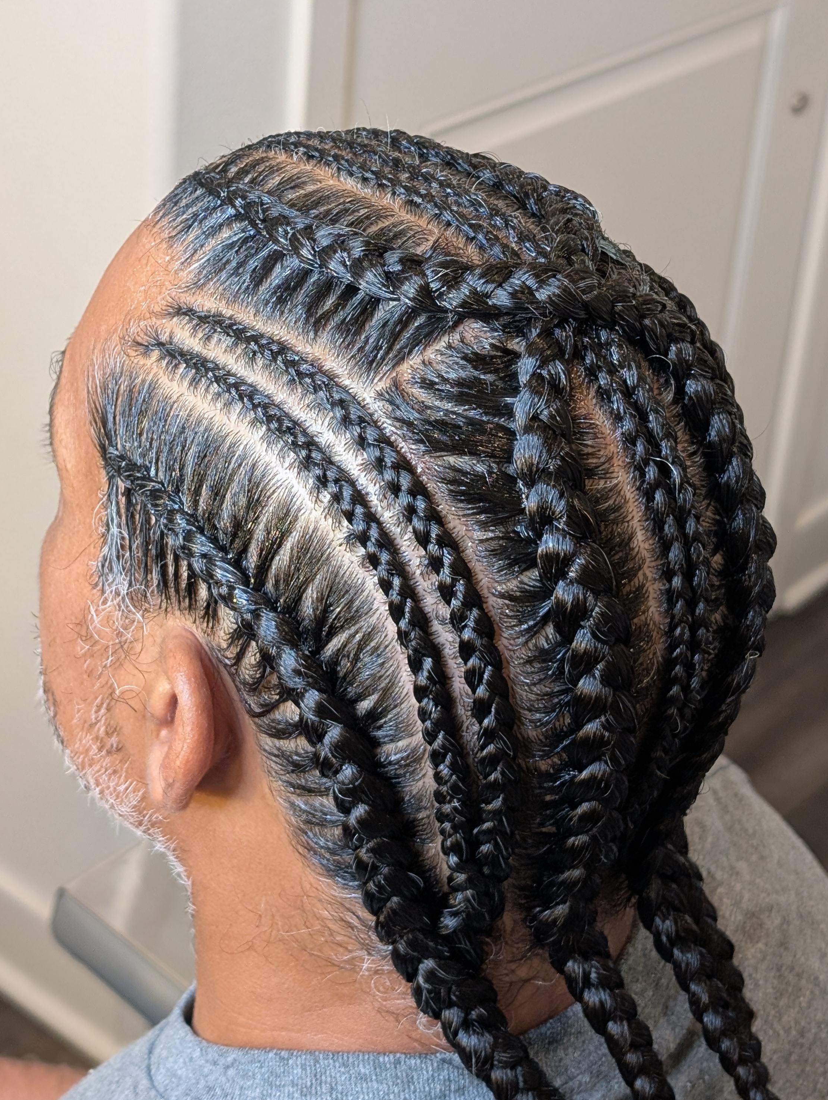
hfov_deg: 21.7
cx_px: 394
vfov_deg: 28.3
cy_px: 354
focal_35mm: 68
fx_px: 2163
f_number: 1.68
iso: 83
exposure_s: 1/60
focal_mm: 6.9
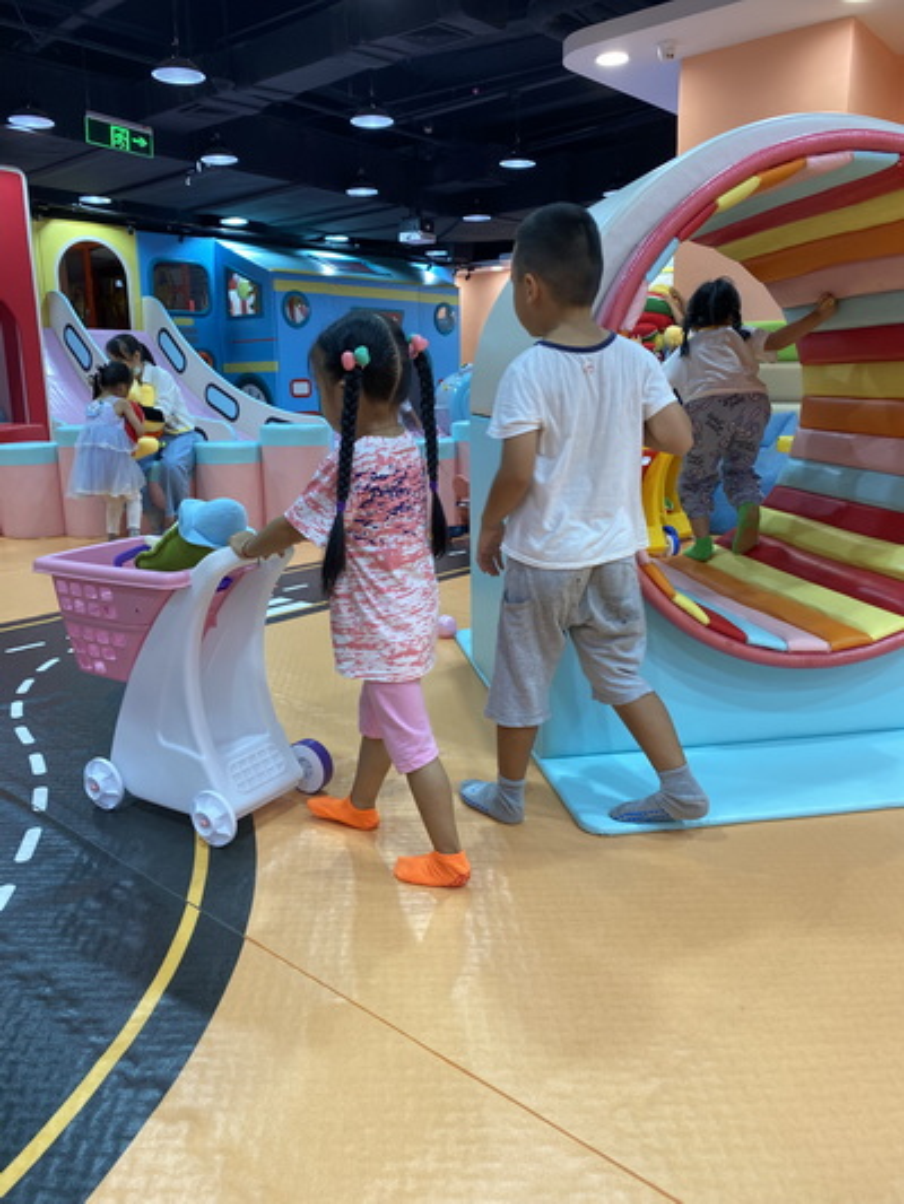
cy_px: 602
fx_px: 905
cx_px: 452
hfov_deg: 53.1
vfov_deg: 67.3
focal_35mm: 26
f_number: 1.8
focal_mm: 4.25
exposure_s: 1/100
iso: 80
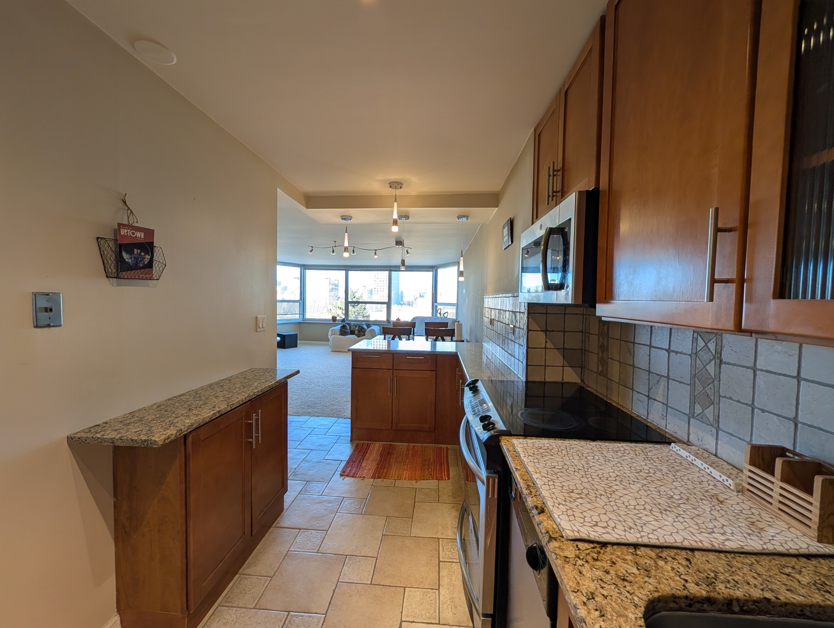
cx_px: 417
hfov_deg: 110.5
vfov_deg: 94.7
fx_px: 290
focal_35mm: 12
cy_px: 314
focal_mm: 2.02
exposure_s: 1/197
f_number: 1.7
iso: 59
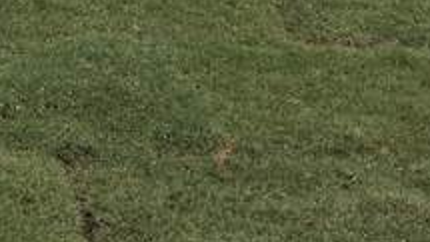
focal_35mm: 149
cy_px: -678
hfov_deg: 13.6
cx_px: -212
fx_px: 1699
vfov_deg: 6.7
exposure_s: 1/60
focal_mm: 6.3
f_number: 1.7
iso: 12
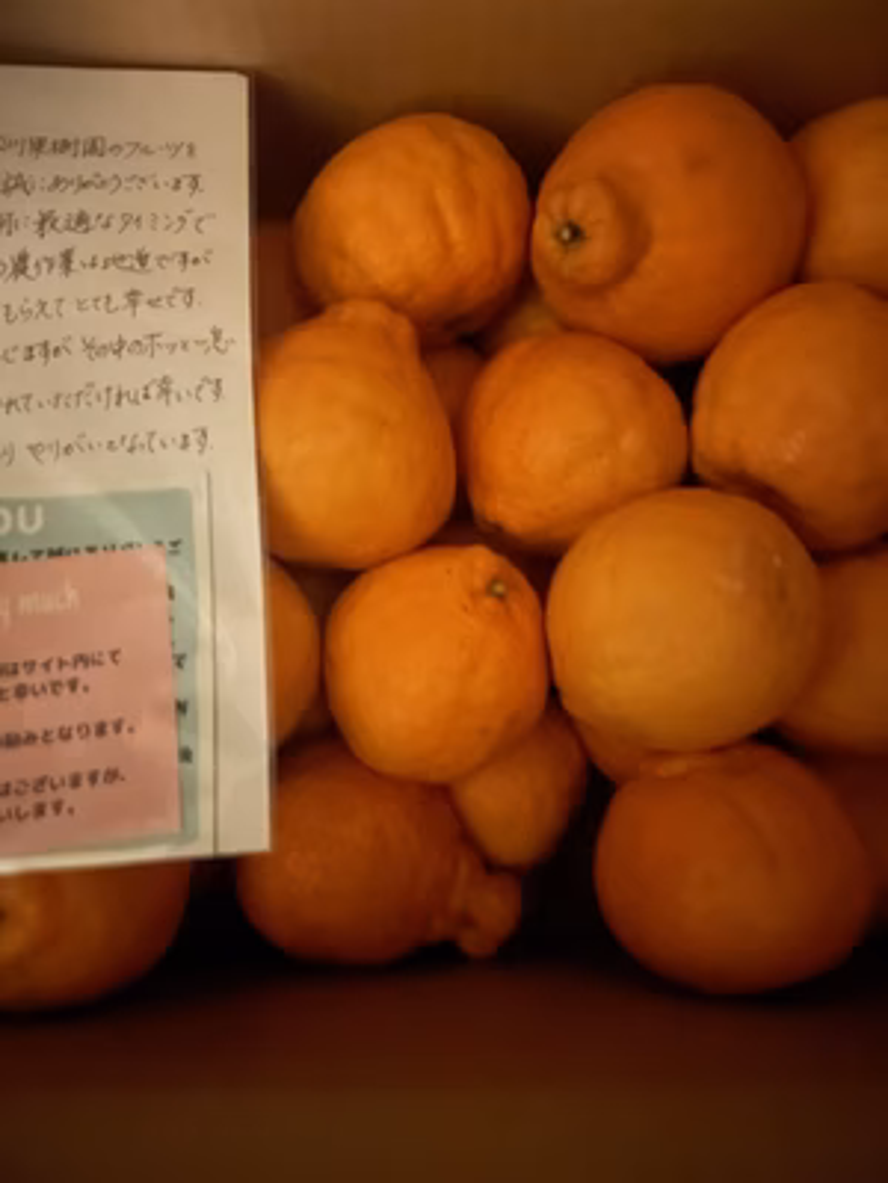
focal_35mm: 26
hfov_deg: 53.1
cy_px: 592
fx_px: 889
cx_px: 444
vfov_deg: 67.3
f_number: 1.6
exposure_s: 1/4
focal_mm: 4.2
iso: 2500
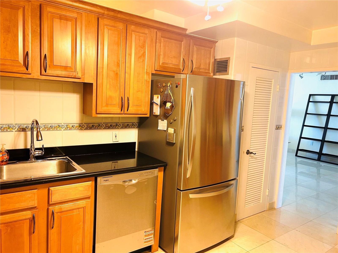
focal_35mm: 26
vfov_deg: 53.1
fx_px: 254
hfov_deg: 67.3
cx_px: 169
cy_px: 126
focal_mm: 5.7
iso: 160
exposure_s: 1/60
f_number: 1.5
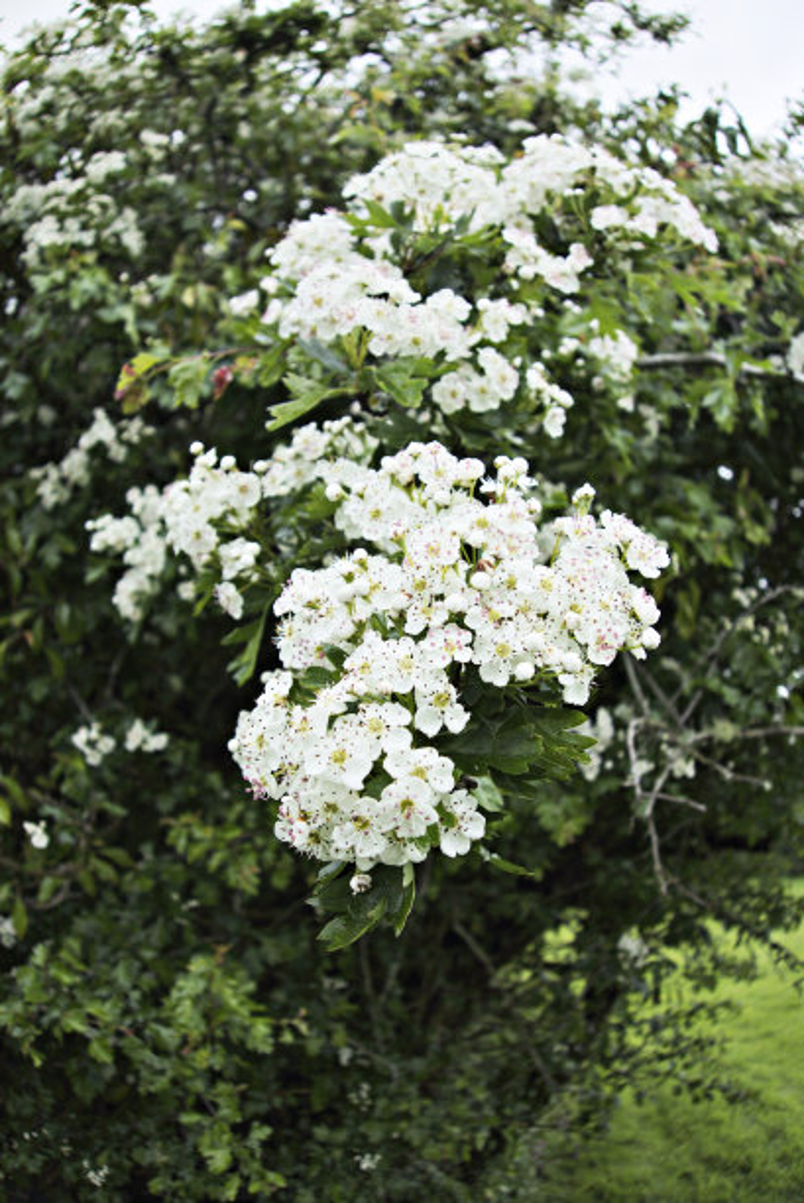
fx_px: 936
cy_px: 602
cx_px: 402
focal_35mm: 28
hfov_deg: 46.5
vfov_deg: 65.4
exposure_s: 1/640
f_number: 3.5
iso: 125
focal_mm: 10.4
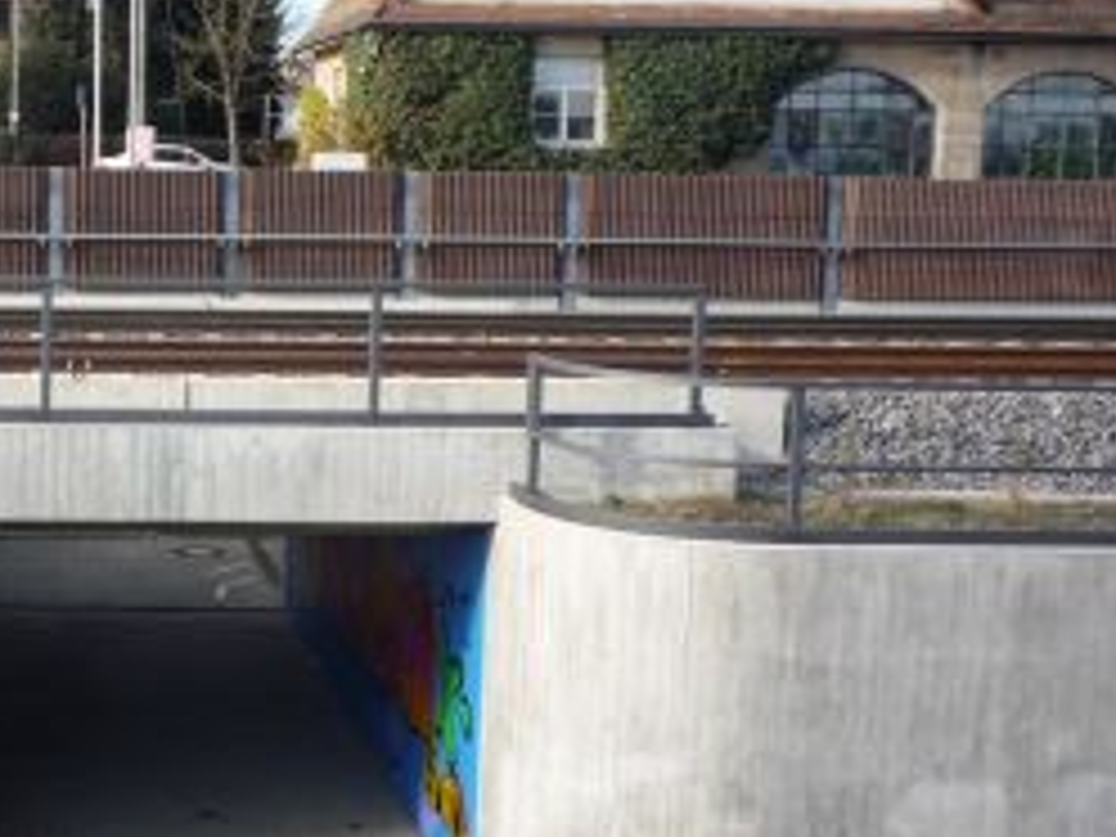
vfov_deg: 23.7
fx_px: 1999
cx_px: 50
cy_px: 410
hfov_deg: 29.5
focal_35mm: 62
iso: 100
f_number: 4
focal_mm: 5.2
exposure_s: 1/250
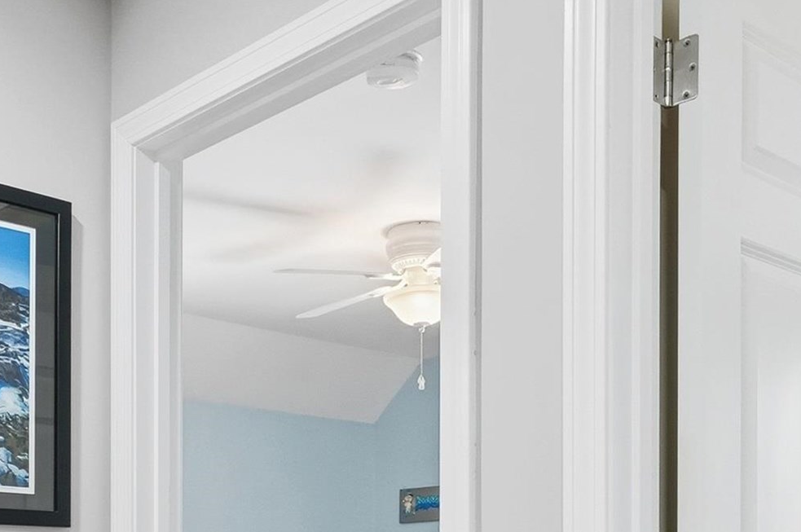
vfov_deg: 24.2
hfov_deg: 37.8
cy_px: 607
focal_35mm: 52
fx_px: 1146
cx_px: 223
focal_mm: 11
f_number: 7.1
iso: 800
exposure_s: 1/250
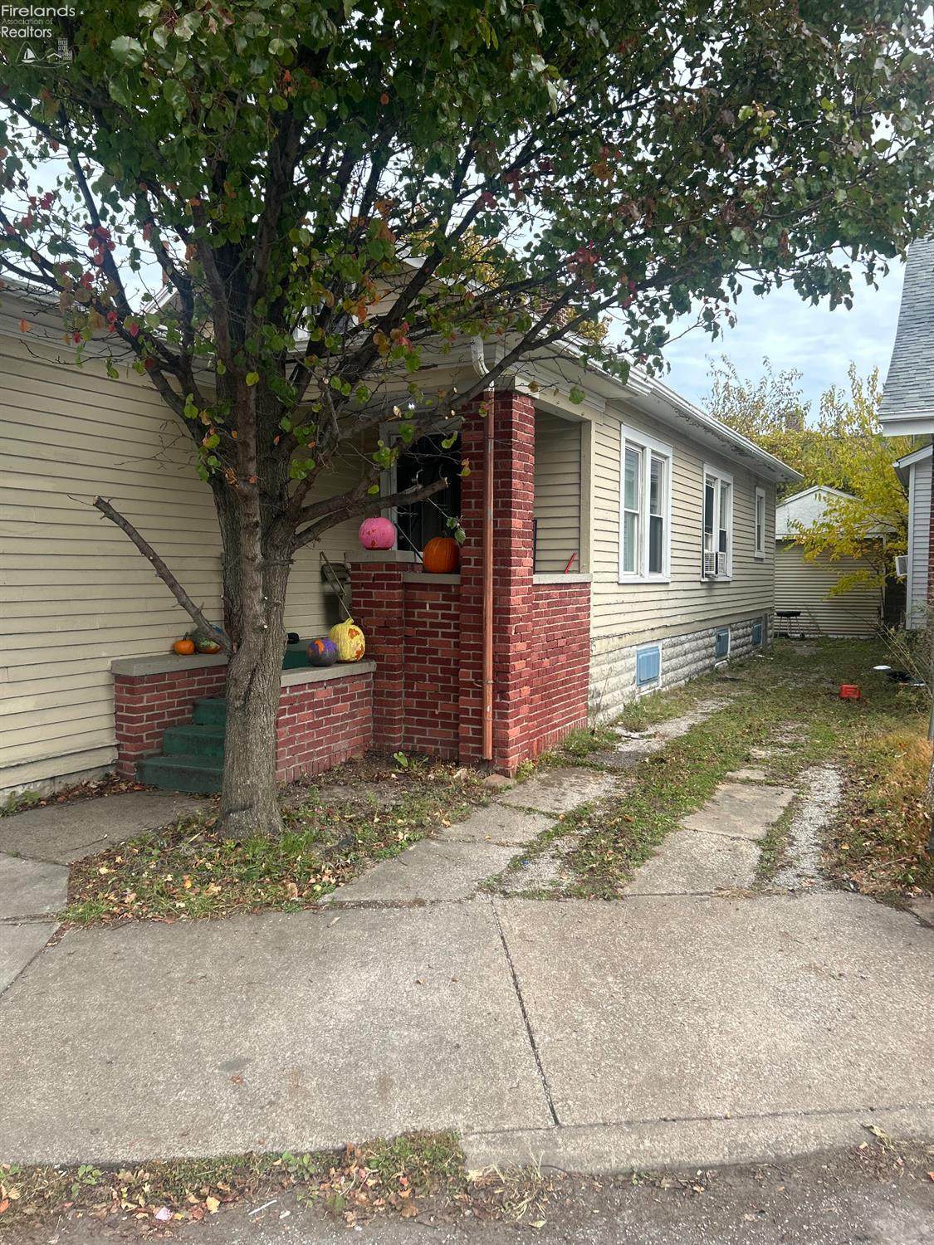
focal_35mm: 26
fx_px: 935
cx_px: 467
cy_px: 622
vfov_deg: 67.3
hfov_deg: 53.1
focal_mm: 5.7
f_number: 1.5
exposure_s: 1/1209
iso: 50
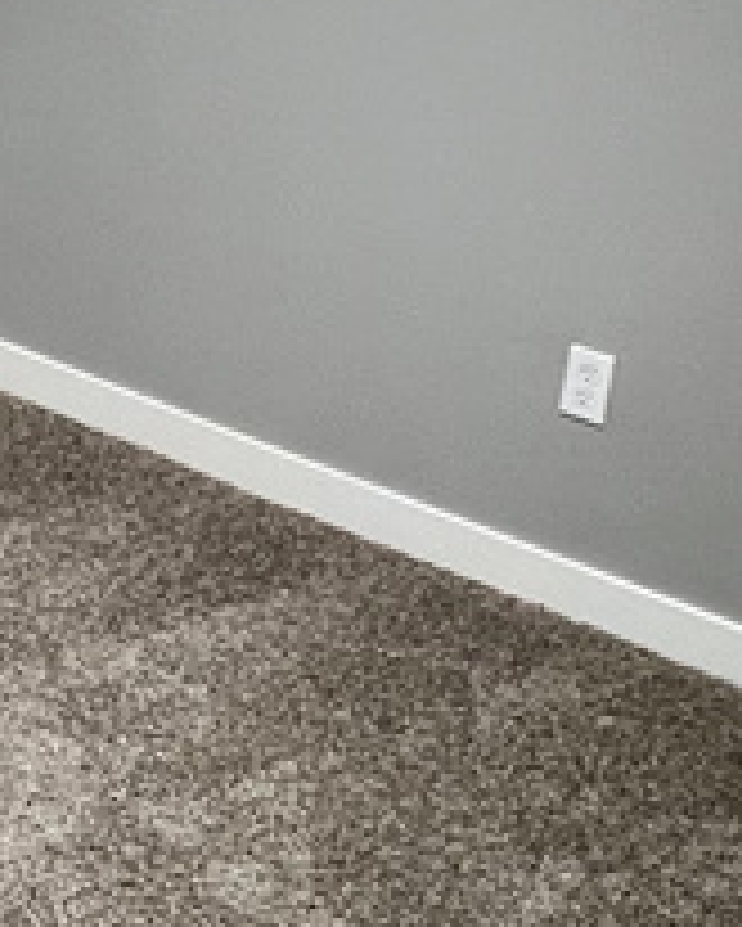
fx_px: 1728
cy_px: 40
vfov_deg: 28.5
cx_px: -157
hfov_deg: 22.3
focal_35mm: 63
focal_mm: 1.57
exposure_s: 1/59
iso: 640
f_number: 1.8
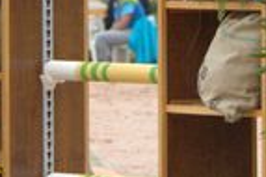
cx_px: 214
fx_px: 6450
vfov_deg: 1.6
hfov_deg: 2.4
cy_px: -161
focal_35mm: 874
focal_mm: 130
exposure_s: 1/400
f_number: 5
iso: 640
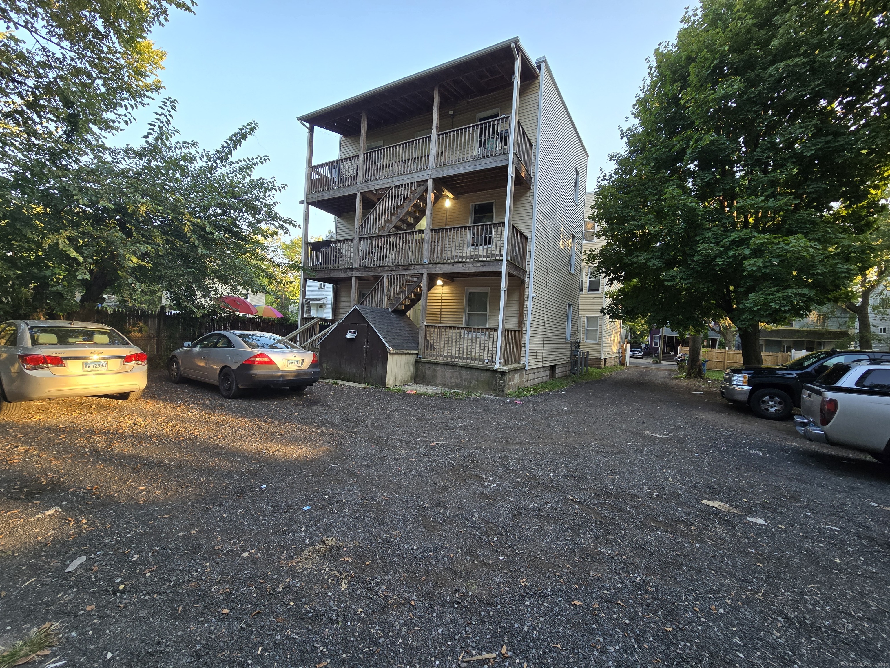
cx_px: 445
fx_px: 334
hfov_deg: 106.2
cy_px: 334
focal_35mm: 13
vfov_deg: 89.9
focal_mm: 2.2
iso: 50
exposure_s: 1/125
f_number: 2.2
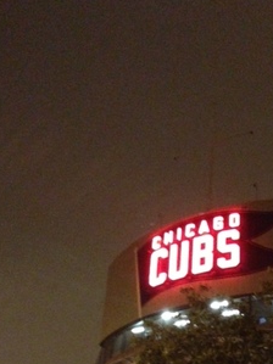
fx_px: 558
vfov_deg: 35.2
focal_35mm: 53
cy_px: 282
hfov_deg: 27.3
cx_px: 189
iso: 1600
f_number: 2.4
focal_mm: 4.13
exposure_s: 1/15
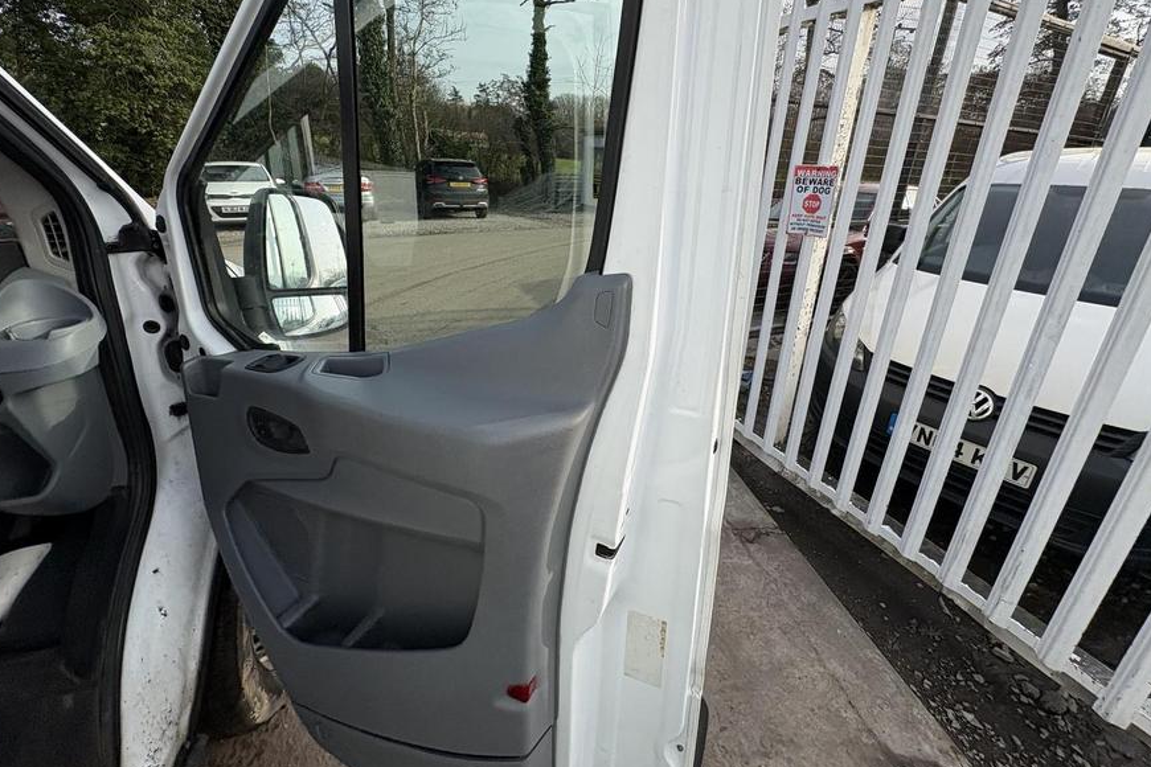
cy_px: 331
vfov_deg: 76.9
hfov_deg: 100.4
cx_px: 573
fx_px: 480
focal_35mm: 15
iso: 40
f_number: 2.2
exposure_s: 1/956
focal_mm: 2.22
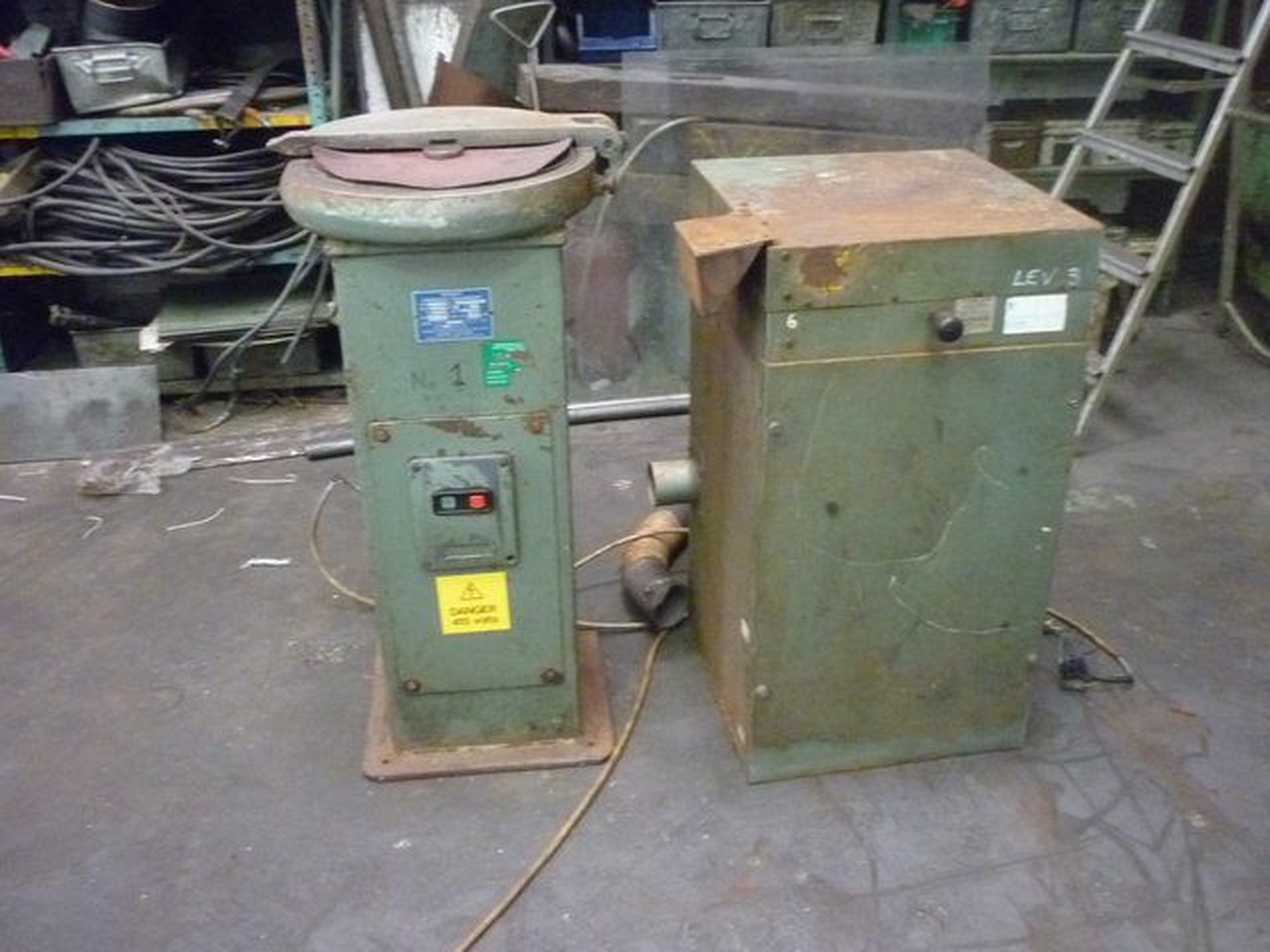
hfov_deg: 55.4
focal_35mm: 33
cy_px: 476
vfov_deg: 42.9
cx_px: 635
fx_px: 1211
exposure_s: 1/13
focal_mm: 5.5
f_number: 2.8
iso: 800
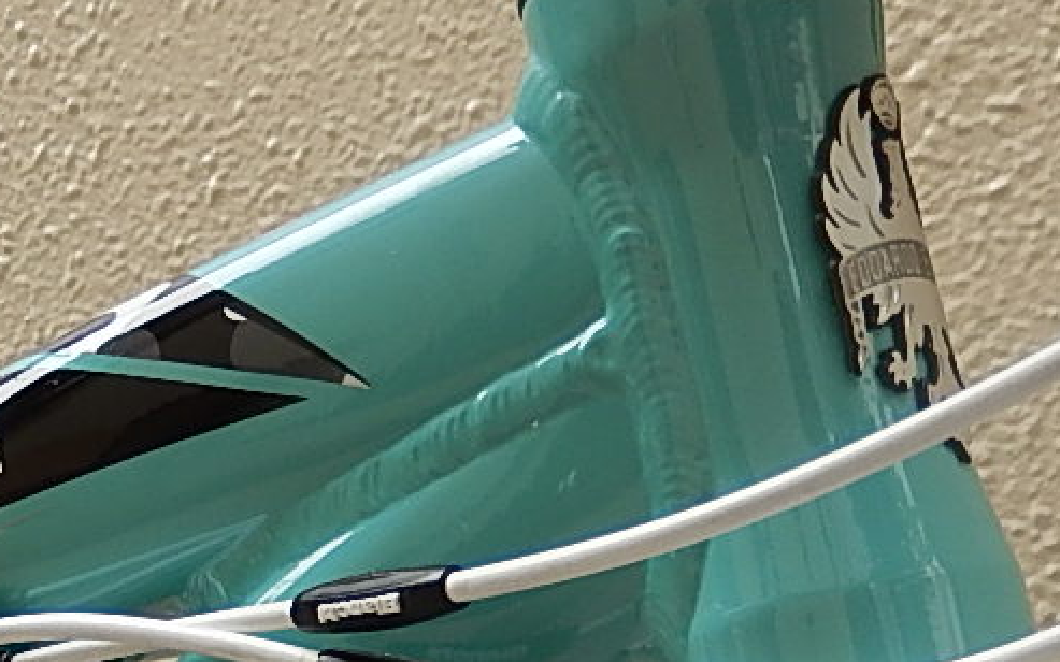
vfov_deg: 14.6
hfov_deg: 23.9
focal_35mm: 86
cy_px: 836
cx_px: 316
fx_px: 2484
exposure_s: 1/100
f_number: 3.4
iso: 125
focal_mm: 4.5
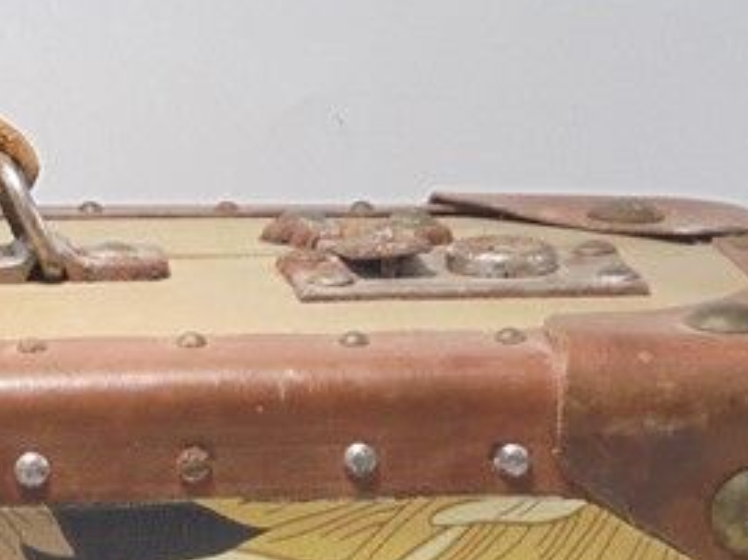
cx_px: -265
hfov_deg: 11.7
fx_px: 3521
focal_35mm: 163
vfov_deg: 8.8
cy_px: 903
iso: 100
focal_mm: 8.9
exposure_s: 1/30
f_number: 4.8
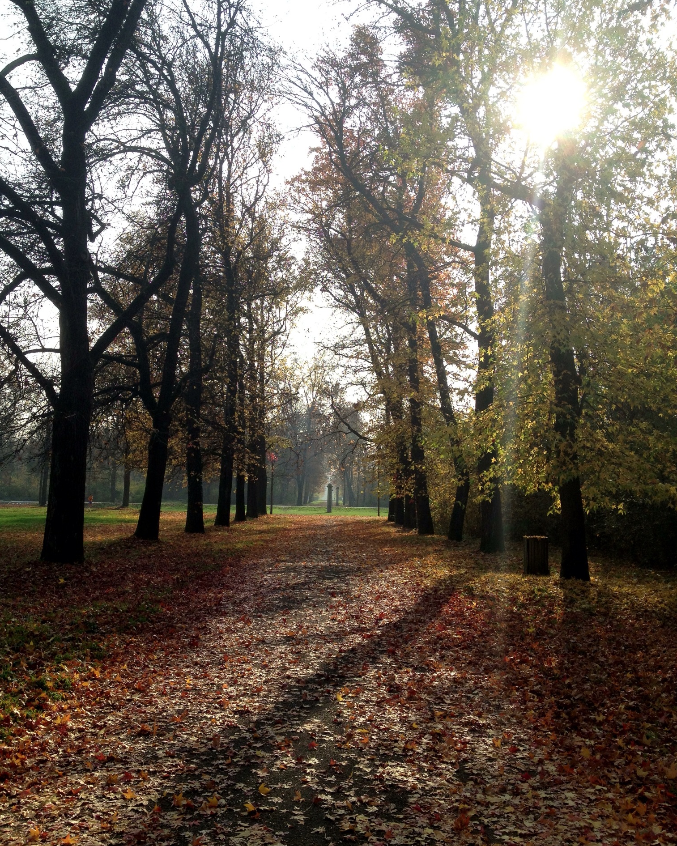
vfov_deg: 49.1
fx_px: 927
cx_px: 334
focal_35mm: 37
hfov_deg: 40.1
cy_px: 448
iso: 50
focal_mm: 4.28
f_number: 2.4
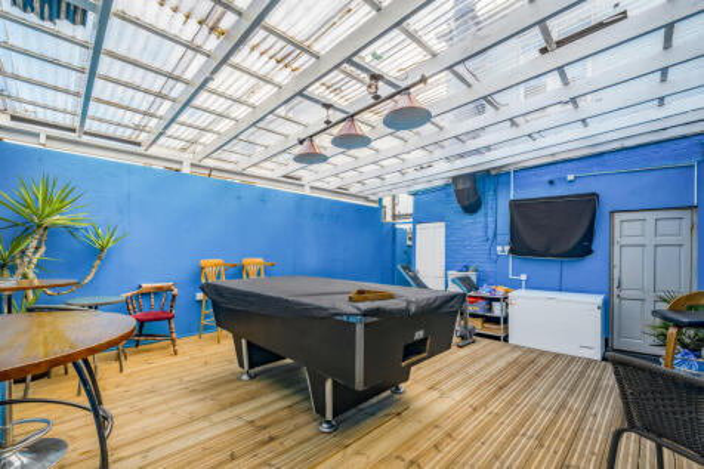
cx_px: 352
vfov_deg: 81.2
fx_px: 274
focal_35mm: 14
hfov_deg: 104.3
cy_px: 234
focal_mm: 14
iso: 800
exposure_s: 1/400
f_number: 11
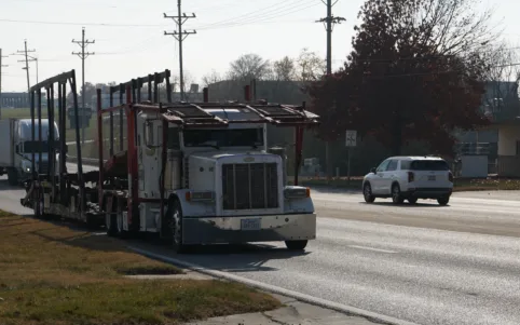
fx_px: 1459
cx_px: 233
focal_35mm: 103
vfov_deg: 12.7
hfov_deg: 20.2
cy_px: 111
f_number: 9
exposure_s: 1/500
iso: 100
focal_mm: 70
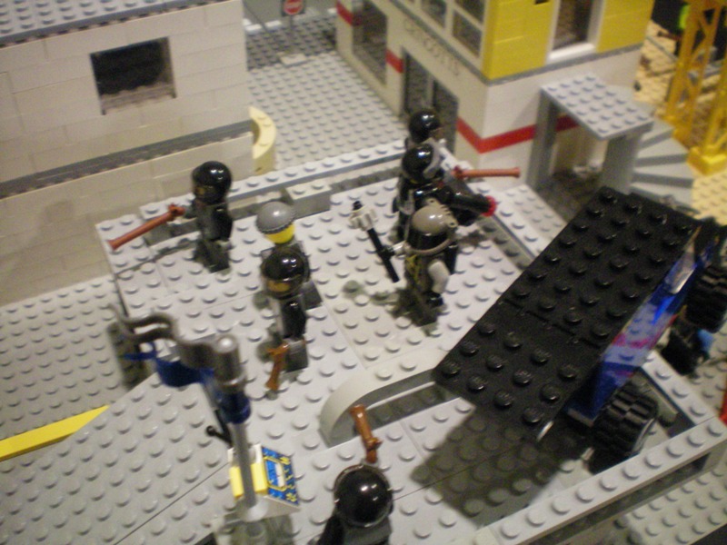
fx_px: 798
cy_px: 272
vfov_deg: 37.7
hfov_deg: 49.0
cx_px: 364
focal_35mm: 38
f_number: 3.1
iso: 400
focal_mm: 6.3
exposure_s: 1/15
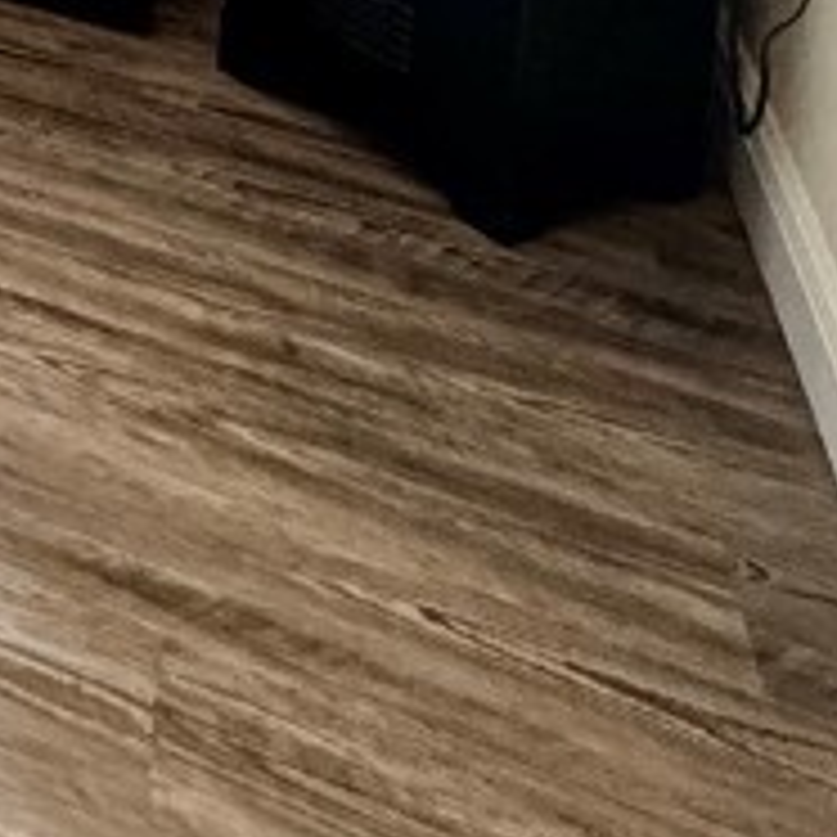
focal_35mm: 68
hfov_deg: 16.8
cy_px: -756
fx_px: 1860
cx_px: -954
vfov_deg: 18.5
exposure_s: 1/60
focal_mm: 2.22
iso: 320
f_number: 2.2
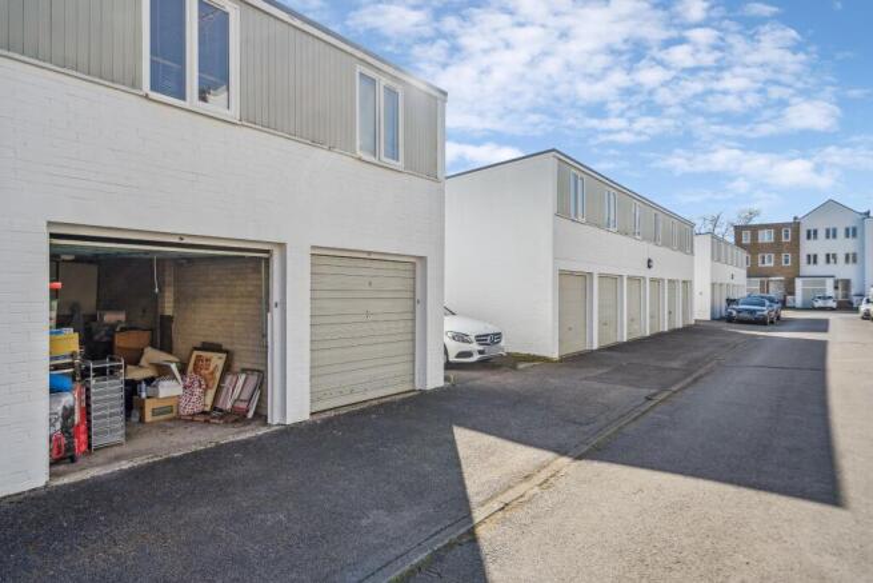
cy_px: 292
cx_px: 436
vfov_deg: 59.5
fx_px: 509
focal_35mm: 21
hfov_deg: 81.2
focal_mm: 21
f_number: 5.6
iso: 320
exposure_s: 1/800
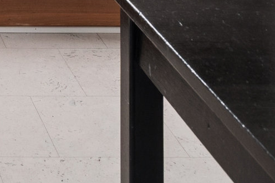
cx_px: -190
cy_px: -341
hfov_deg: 15.4
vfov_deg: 9.4
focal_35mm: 118
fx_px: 901
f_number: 9
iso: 640
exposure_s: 1/10
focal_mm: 19.5
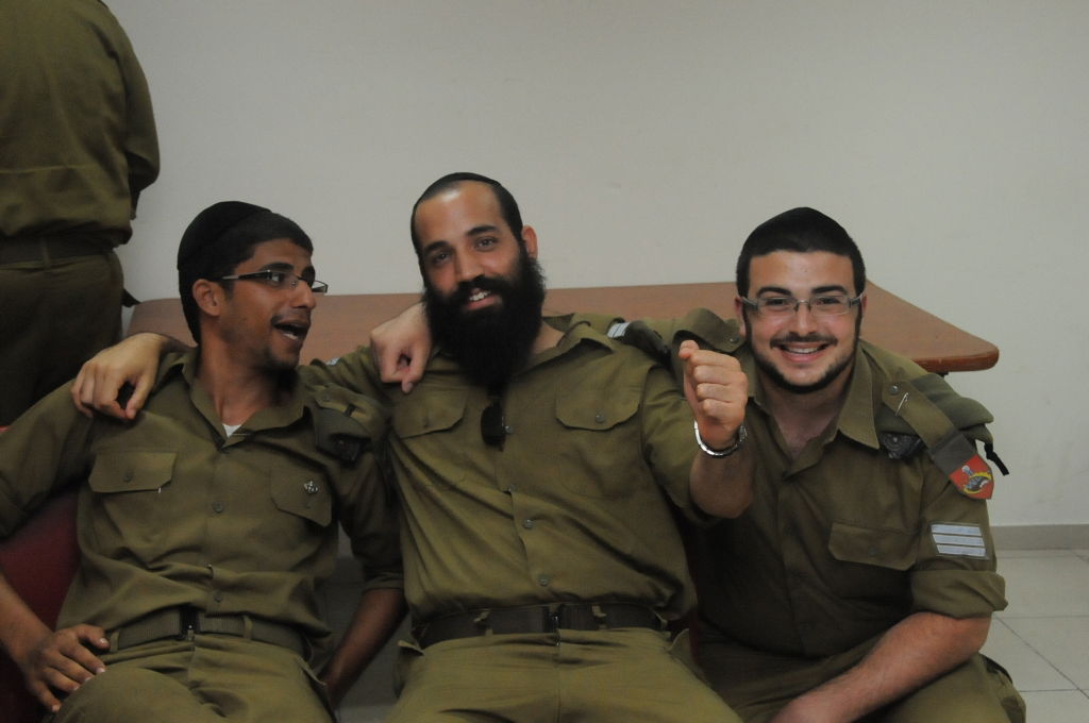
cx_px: 544
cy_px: 362
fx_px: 1722
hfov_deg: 35.1
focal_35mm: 57
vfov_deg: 23.7
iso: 3200
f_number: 9
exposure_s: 1/200
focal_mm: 38
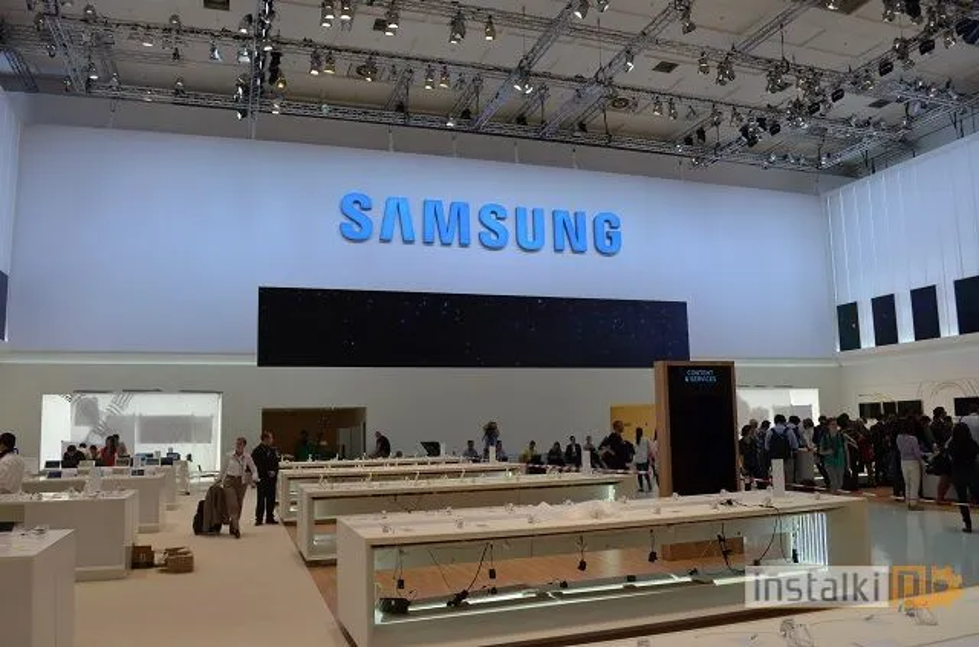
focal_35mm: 27
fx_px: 732
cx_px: 490
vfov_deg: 47.7
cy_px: 324
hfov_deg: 67.5
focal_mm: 18
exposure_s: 1/125
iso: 220
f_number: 5.6
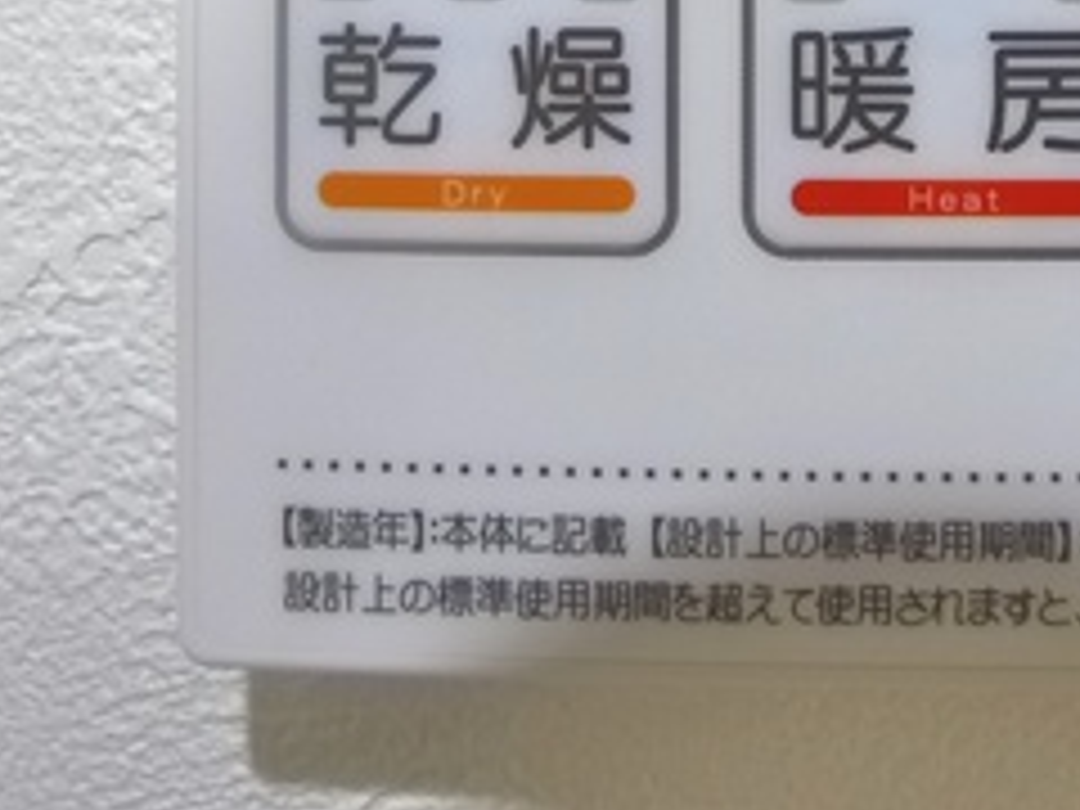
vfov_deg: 19.1
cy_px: -313
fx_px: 2184
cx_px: 1071
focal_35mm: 70
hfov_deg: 26.4
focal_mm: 5.1
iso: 400
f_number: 2
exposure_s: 1/40
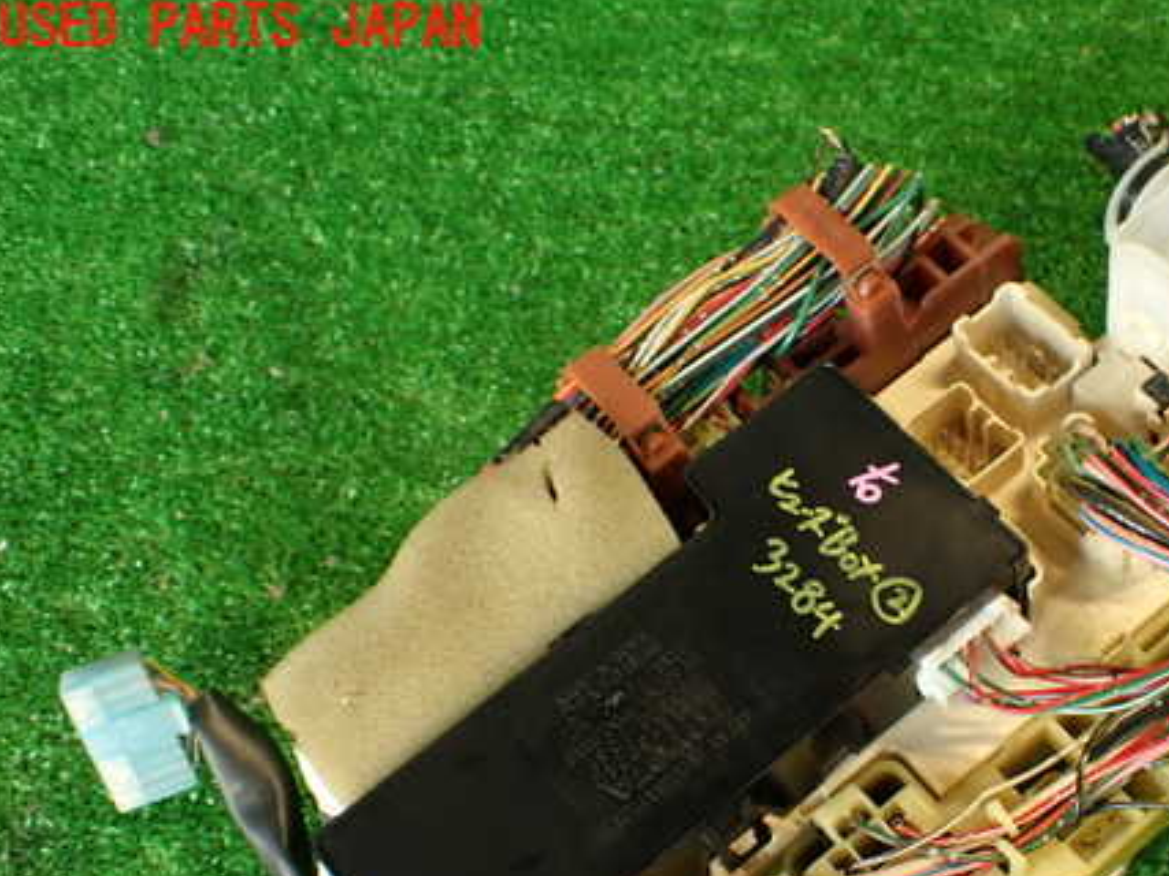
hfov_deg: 41.4
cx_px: 805
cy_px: 610
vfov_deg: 31.8
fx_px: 1519
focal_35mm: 45
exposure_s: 1/30
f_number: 2.4
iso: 200
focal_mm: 5.79
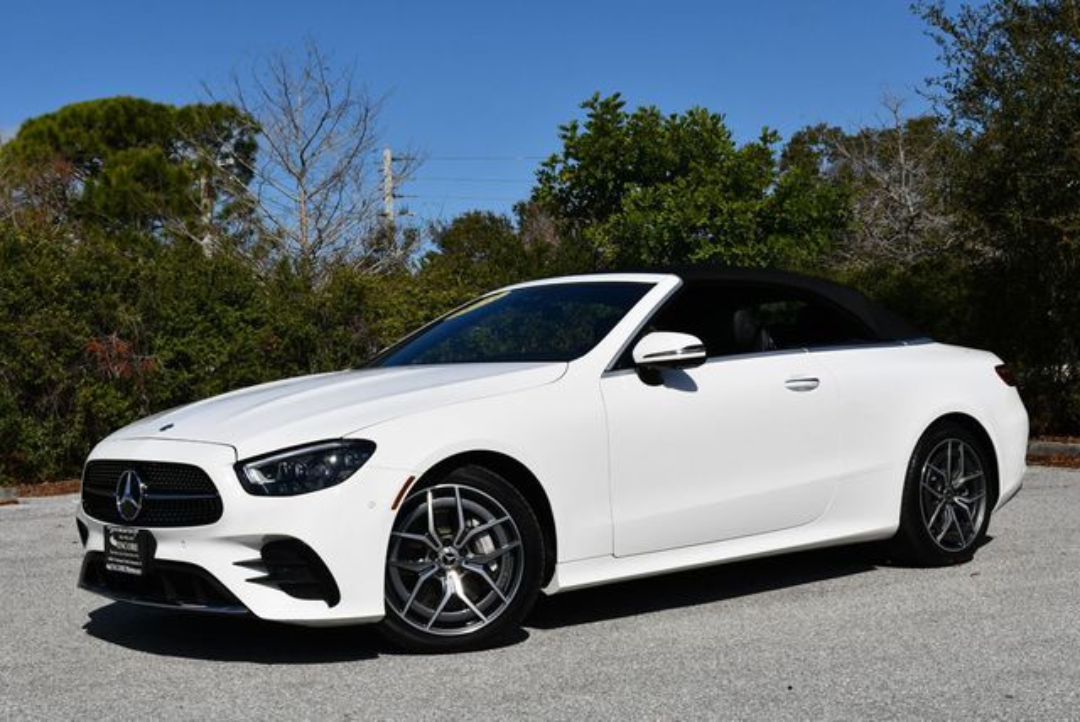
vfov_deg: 24.2
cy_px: 361
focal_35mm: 56
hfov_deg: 35.6
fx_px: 1681
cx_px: 540
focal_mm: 28
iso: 100
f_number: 10
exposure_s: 1/400
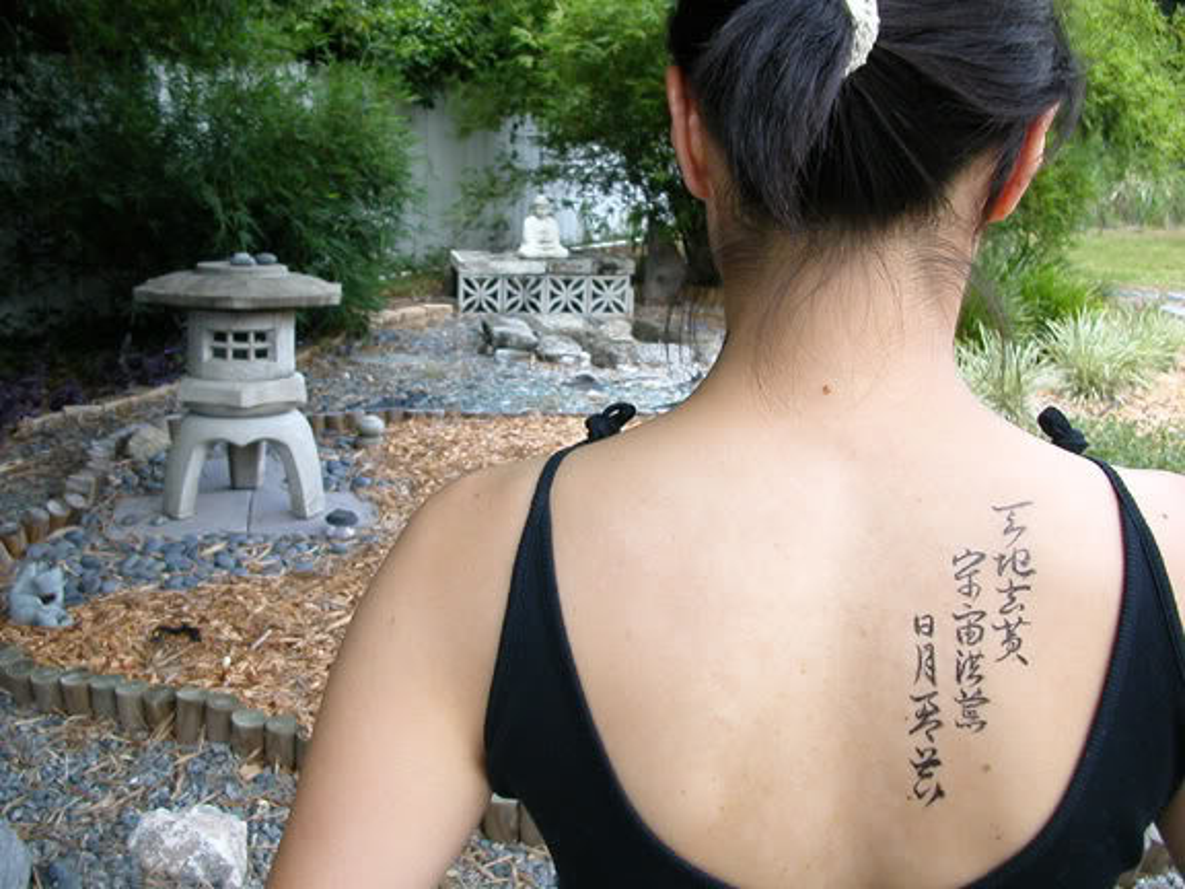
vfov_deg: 38.7
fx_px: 1267
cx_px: 592
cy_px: 444
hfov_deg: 50.1
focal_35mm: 37
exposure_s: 1/224
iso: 100
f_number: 2.7
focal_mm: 5.6
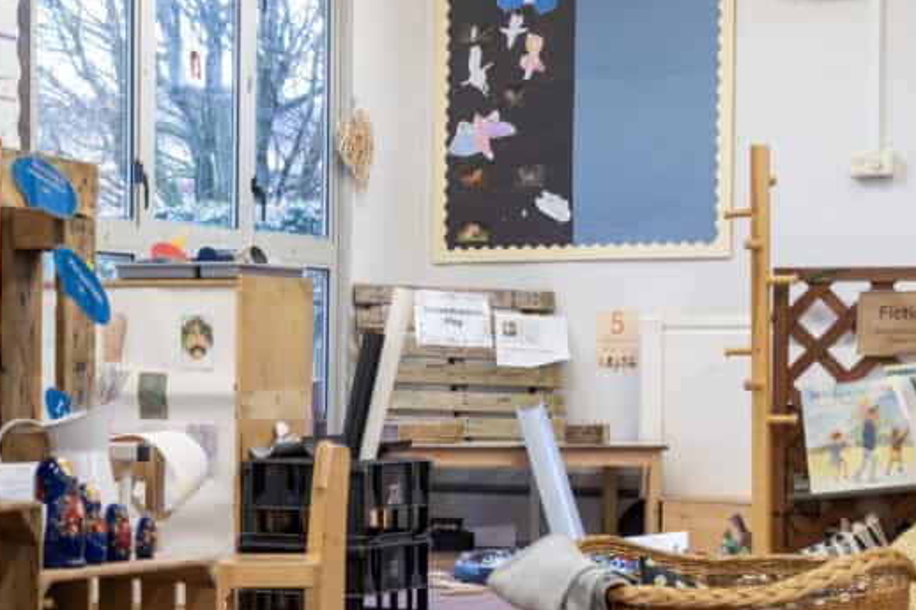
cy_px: 457
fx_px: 2315
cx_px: 370
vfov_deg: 15.0
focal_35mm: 91
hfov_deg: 22.4
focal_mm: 30.8
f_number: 4
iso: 1600
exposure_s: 1/50
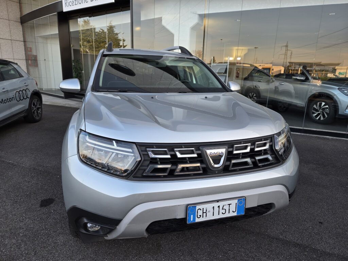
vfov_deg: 58.9
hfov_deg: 73.9
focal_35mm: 23
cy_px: 130
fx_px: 231
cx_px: 174
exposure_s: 1/159
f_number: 1.8
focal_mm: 5.4
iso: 25
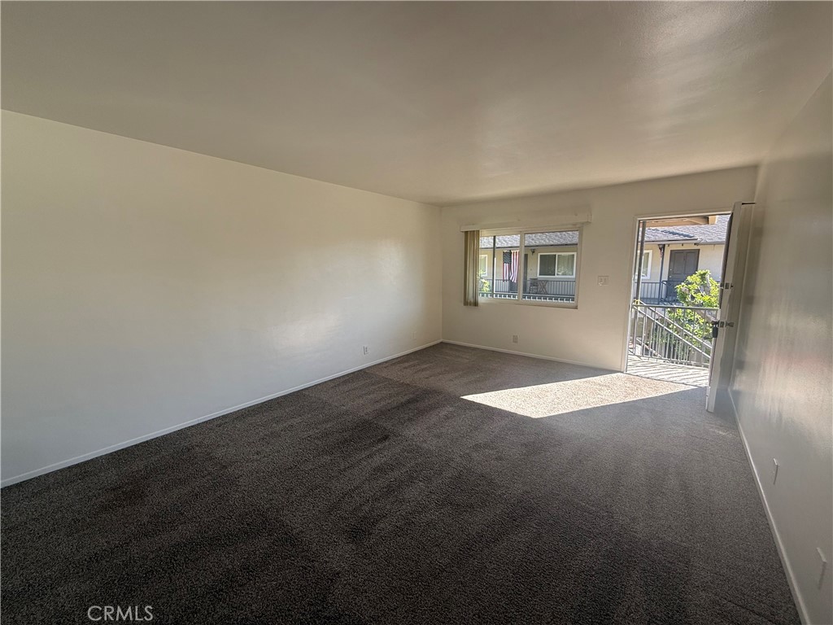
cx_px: 416
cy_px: 312
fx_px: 337
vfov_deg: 85.7
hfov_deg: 102.1
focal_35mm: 14
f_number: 2.2
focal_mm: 2.22
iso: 64
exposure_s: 1/154
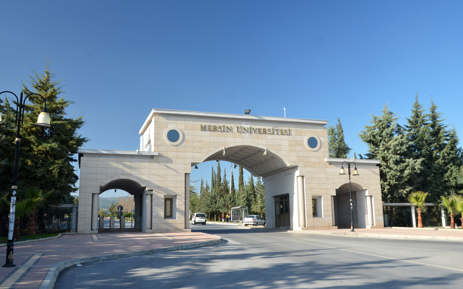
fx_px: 429
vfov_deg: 37.3
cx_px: 232
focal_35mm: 34
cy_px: 138
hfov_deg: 56.7
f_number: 9
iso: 200
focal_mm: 22
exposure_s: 1/100
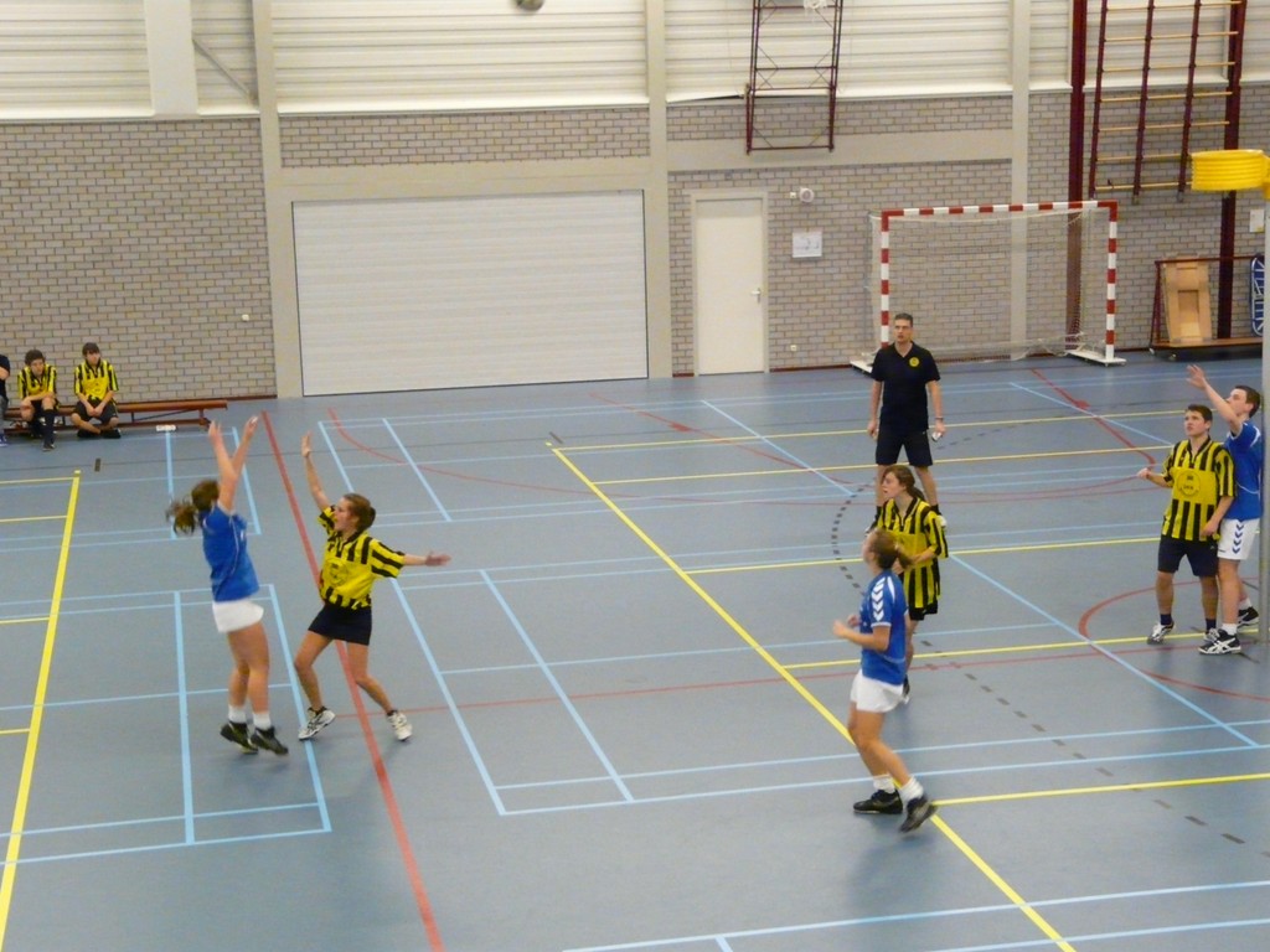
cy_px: 476
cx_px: 635
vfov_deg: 24.0
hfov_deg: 31.7
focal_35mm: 61
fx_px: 2238
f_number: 3.2
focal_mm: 10
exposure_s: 1/80
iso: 800
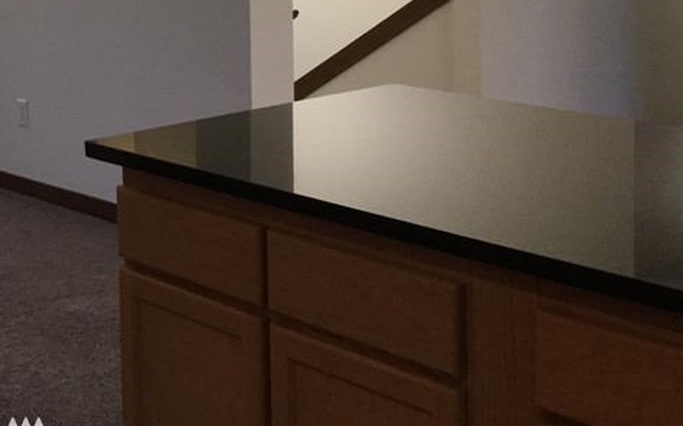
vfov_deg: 17.6
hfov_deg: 28.0
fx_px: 1321
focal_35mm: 71
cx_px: 81
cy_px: -63
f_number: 2.4
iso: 32
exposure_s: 1/30
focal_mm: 3.3
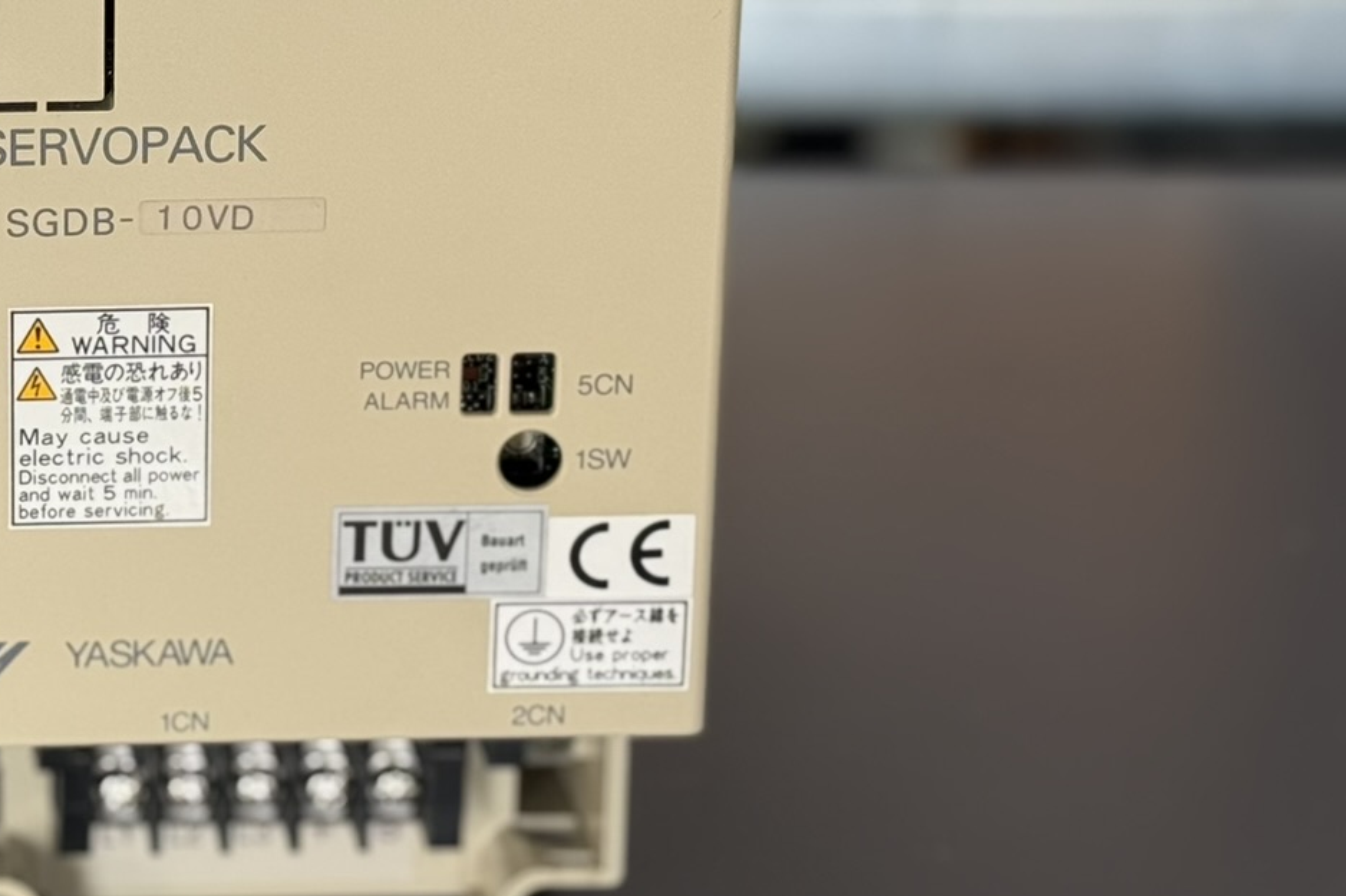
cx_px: -22
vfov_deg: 12.5
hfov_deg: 18.3
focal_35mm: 109
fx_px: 4074
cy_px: 252
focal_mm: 6.76
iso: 50
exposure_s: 1/123
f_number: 1.78
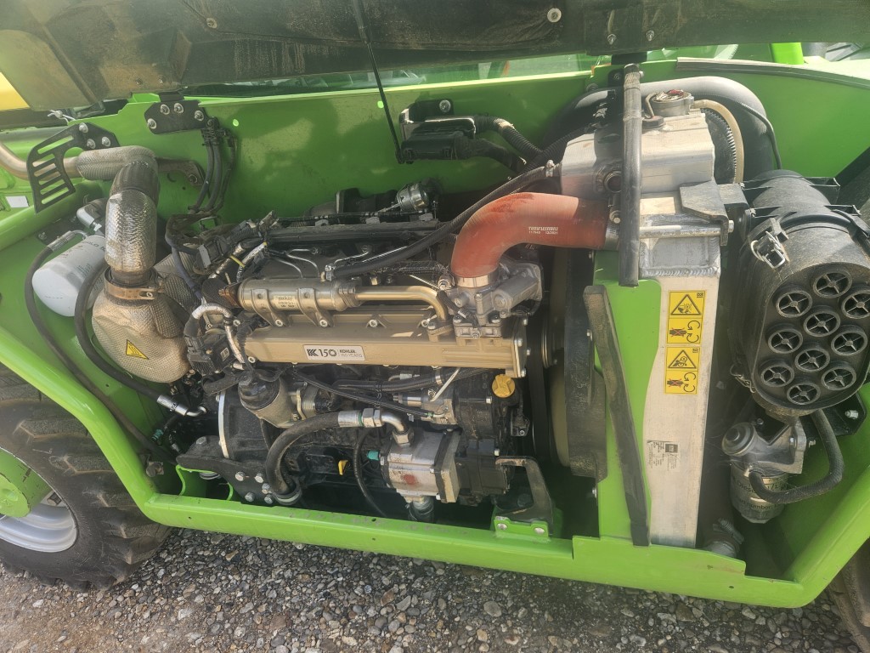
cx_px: 435
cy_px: 326
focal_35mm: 23
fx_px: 578
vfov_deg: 58.9
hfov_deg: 73.9
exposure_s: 1/180
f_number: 1.8
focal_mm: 5.4
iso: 25
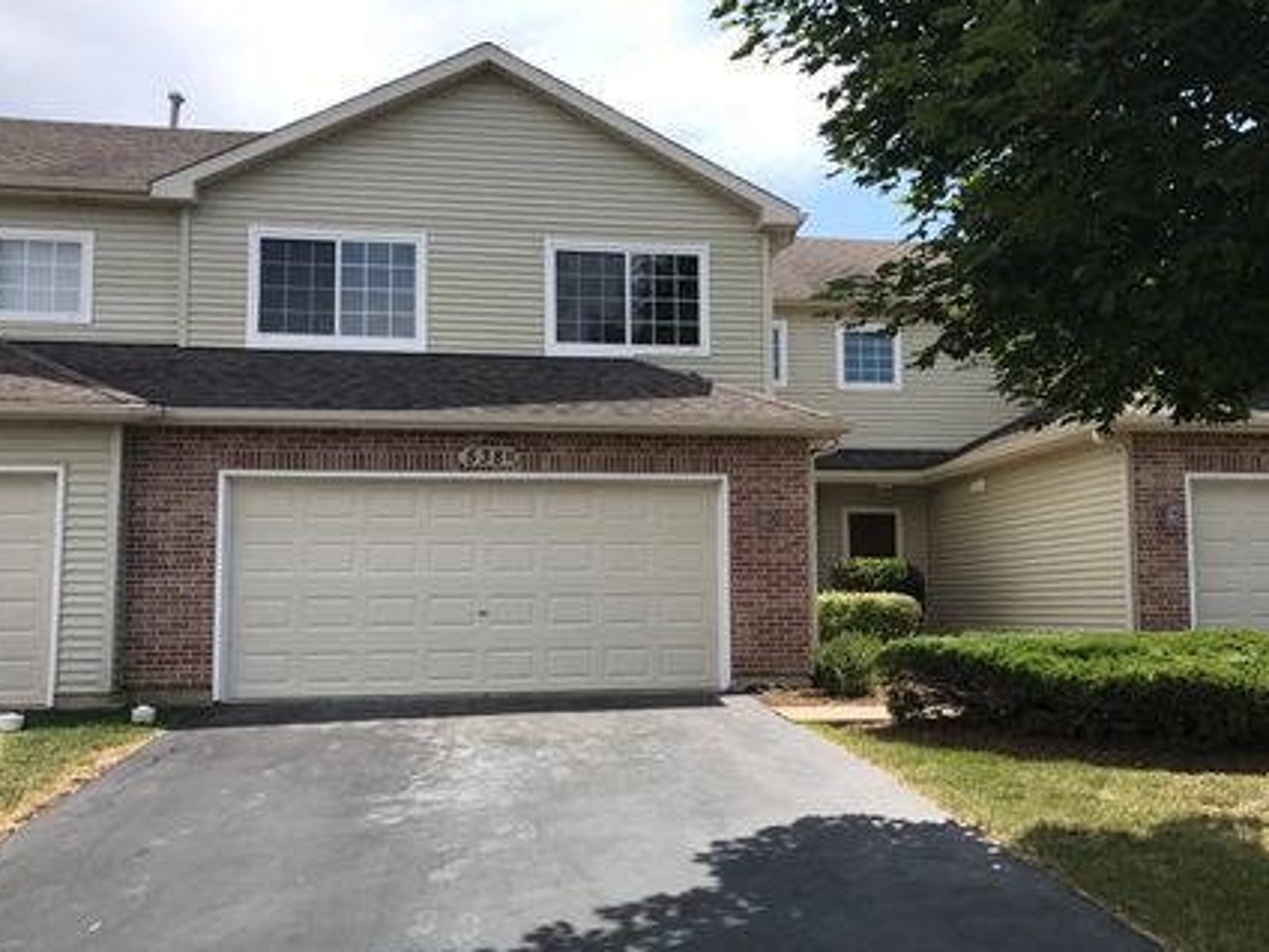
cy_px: 492
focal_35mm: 33
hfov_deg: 55.3
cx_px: 682
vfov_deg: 42.9
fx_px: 1210
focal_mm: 3.99
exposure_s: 1/2336
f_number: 1.8
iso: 20
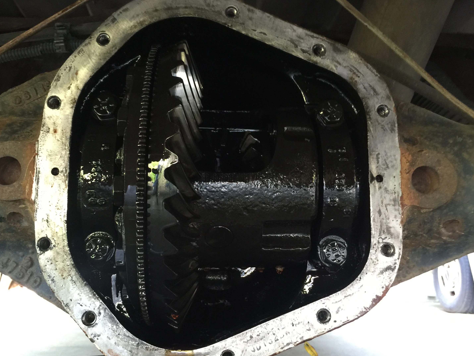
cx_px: 215
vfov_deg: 42.9
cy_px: 176
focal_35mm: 33
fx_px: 452
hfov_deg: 55.3
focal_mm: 4.15
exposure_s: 1/10
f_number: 2.2
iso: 100
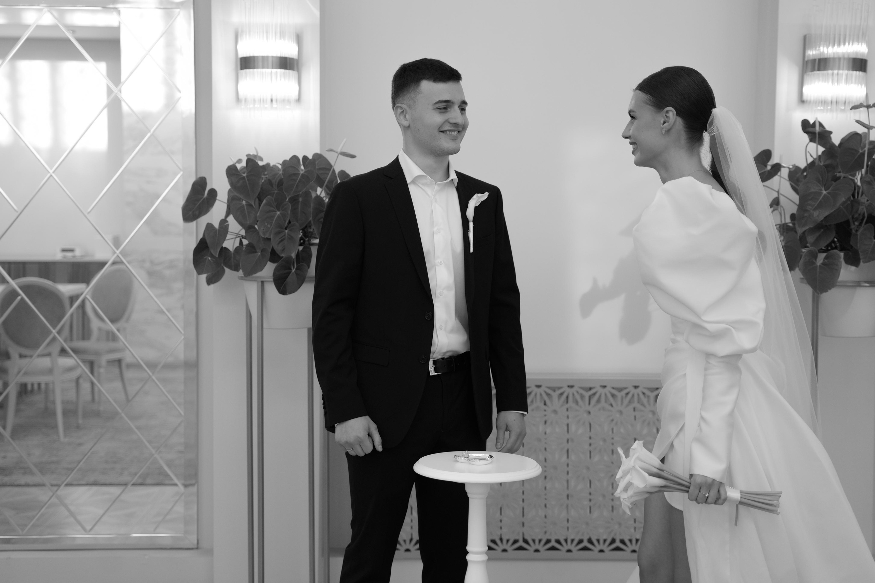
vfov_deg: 28.7
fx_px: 1142
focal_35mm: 47
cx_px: 438
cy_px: 292
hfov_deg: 41.9
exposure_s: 1/500
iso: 640
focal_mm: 47
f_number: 2.8
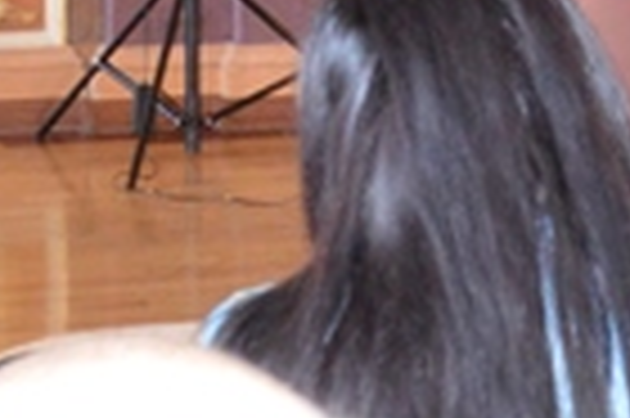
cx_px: 1606
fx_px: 3845
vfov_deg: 6.1
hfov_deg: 8.4
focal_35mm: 220
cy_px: -339
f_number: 5.6
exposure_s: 1/80
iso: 1600
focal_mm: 20
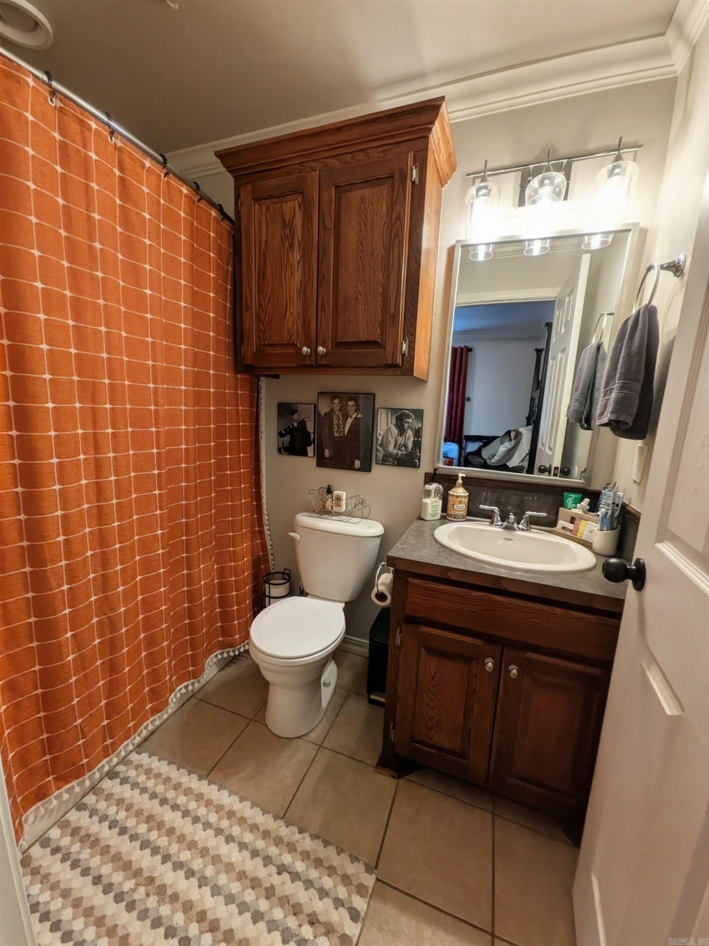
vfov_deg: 102.1
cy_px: 473
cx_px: 354
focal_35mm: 14
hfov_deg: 85.7
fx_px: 382
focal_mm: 1.85
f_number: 2.2
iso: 52
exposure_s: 1/60
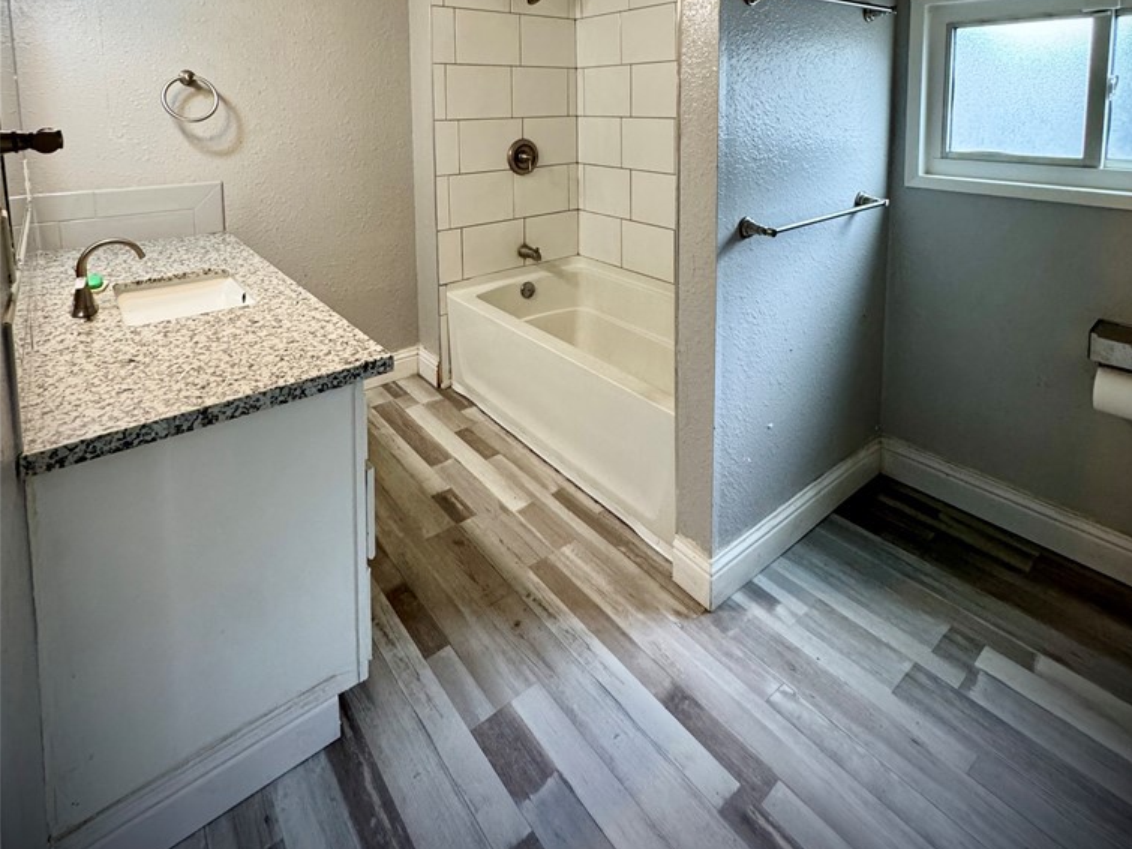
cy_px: 160
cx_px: 574
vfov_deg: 62.4
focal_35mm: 19
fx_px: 621
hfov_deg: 84.7
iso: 320
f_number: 2.2
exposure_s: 1/120
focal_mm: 2.22
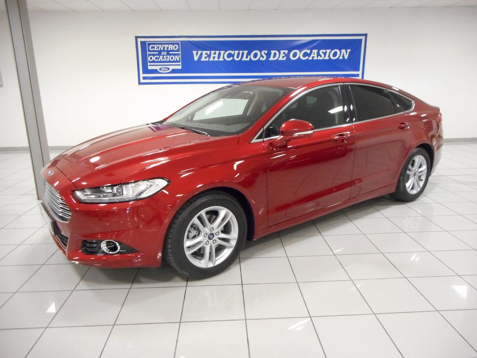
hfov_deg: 69.4
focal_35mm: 25
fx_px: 344
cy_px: 179
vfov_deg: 54.9
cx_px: 238
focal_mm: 4.5
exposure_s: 1/8
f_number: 3.7
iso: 560
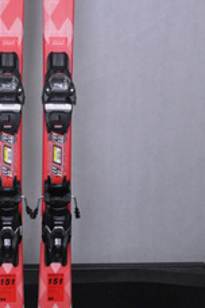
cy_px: 101
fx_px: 632
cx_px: 32
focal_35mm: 74
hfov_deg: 18.2
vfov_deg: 27.2
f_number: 9.5
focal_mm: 25
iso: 3200
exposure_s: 1/125
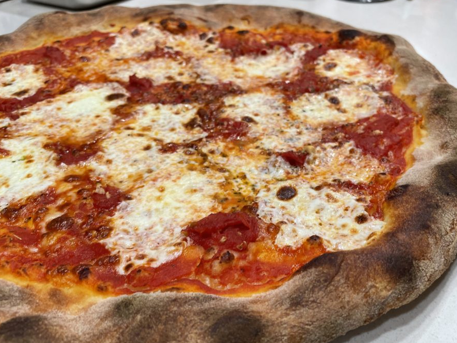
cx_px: 257
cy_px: 192
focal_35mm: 30
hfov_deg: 59.8
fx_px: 396
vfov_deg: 46.7
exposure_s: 1/60
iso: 64
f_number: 1.6
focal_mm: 4.2
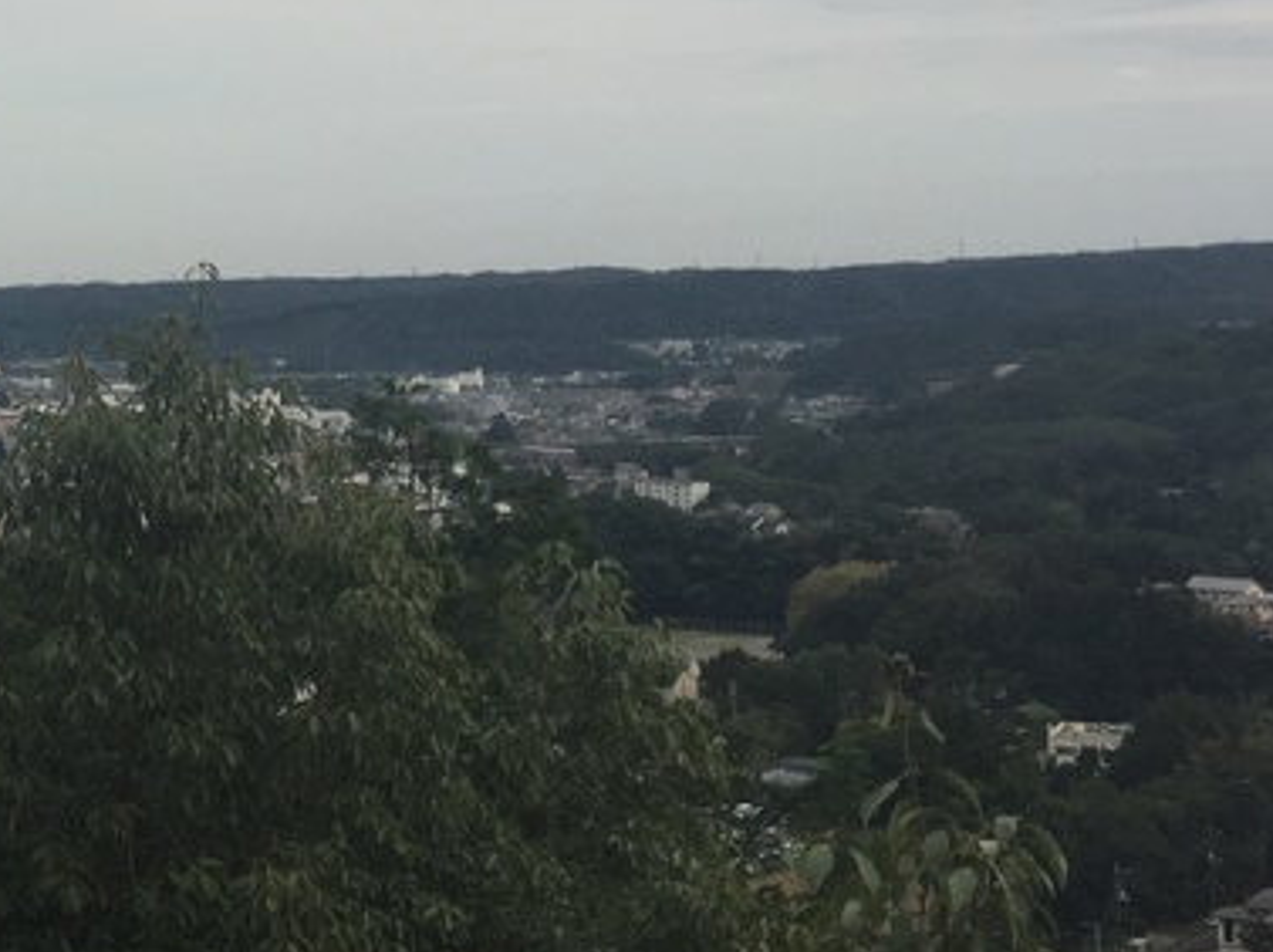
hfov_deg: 23.5
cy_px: 206
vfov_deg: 18.9
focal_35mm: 77
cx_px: -196
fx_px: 2829
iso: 32
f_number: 2.2
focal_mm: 4.15
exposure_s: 1/237
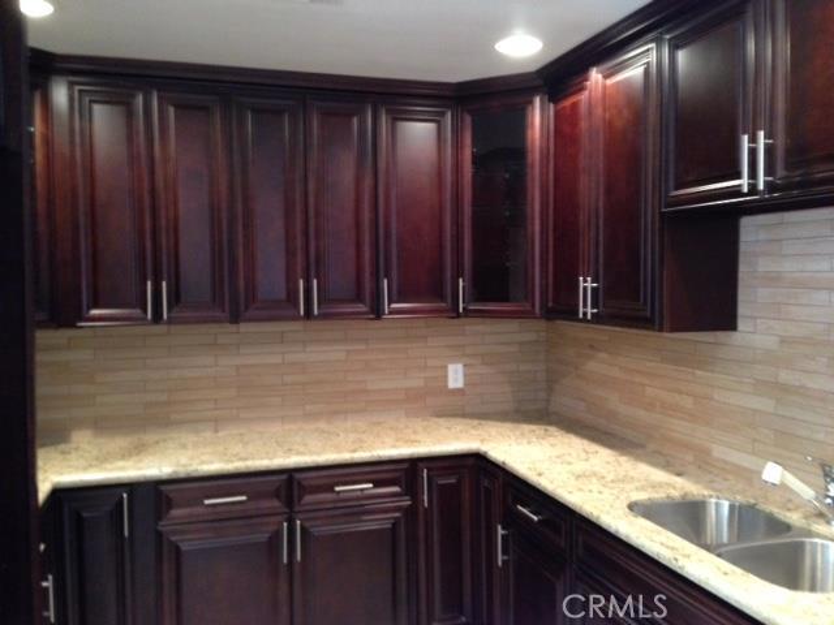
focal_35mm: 33
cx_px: 417
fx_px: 795
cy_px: 312
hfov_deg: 55.4
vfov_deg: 42.9
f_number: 2.4
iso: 320
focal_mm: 4.12
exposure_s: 1/15
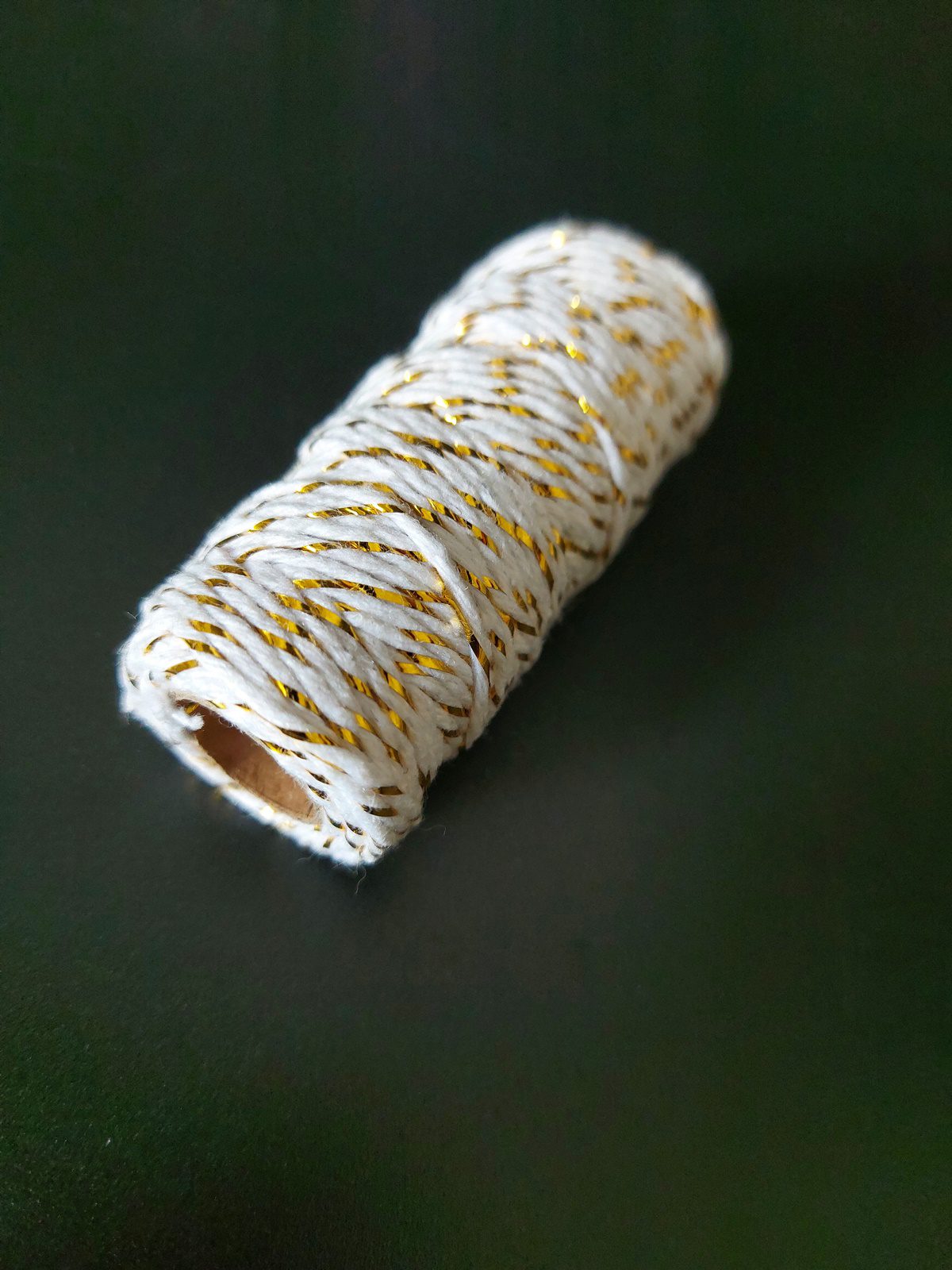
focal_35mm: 24
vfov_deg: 71.6
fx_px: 880
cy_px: 635
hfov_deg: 56.8
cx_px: 476
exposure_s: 1/50
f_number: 1.8
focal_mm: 5.23
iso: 200
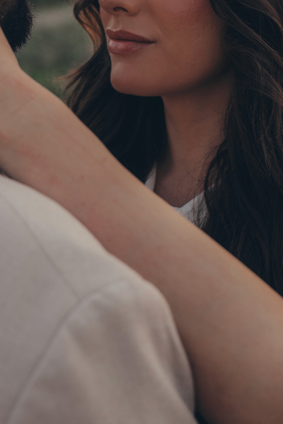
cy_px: 137
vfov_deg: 24.8
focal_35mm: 81
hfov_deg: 16.8
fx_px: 958
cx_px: 112
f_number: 2.8
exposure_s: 1/1000
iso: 640
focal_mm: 31.9
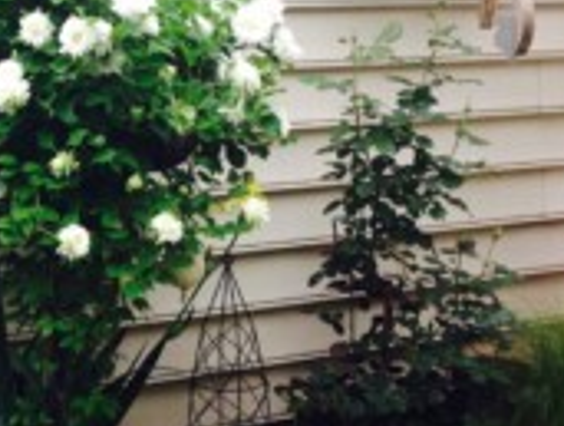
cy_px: 185
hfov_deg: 24.6
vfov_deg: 19.2
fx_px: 1257
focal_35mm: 77
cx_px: 63
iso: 64
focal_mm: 4.12
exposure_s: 1/40
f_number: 2.4
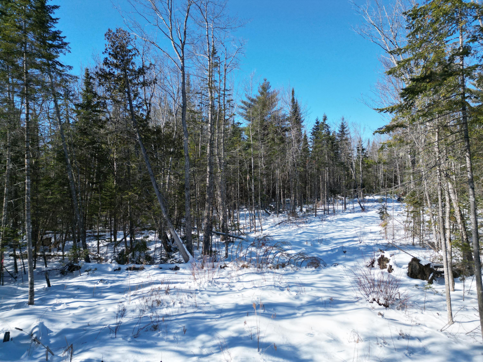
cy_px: 181
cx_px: 242
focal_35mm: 24
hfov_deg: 71.6
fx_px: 335
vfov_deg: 56.8
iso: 200
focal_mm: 6.72
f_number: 1.7
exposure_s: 1/2500
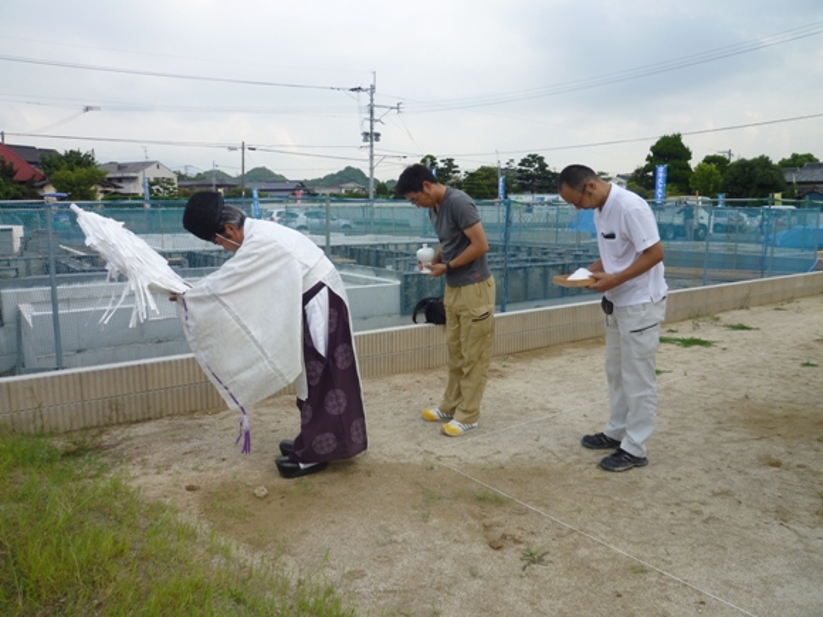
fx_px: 594
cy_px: 308
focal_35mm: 25
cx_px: 412
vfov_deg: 54.9
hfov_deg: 69.4
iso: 80
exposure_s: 1/250
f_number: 4
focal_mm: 4.5
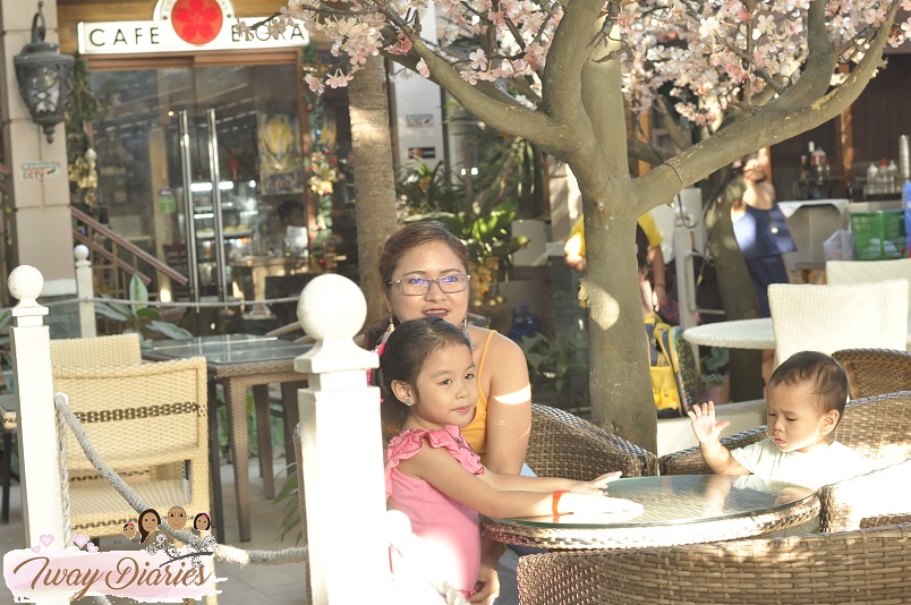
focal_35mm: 75
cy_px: 302
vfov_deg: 18.1
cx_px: 456
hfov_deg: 27.0
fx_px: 1896
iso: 800
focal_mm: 50
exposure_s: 1/50
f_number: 6.3
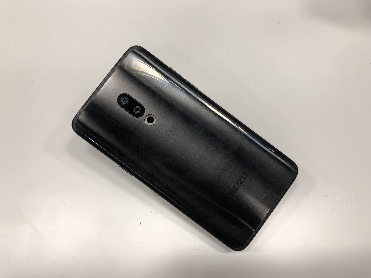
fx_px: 300
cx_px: 186
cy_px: 139
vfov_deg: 49.7
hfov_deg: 63.4
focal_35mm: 28
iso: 25
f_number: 1.8
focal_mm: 3.99
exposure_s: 1/100
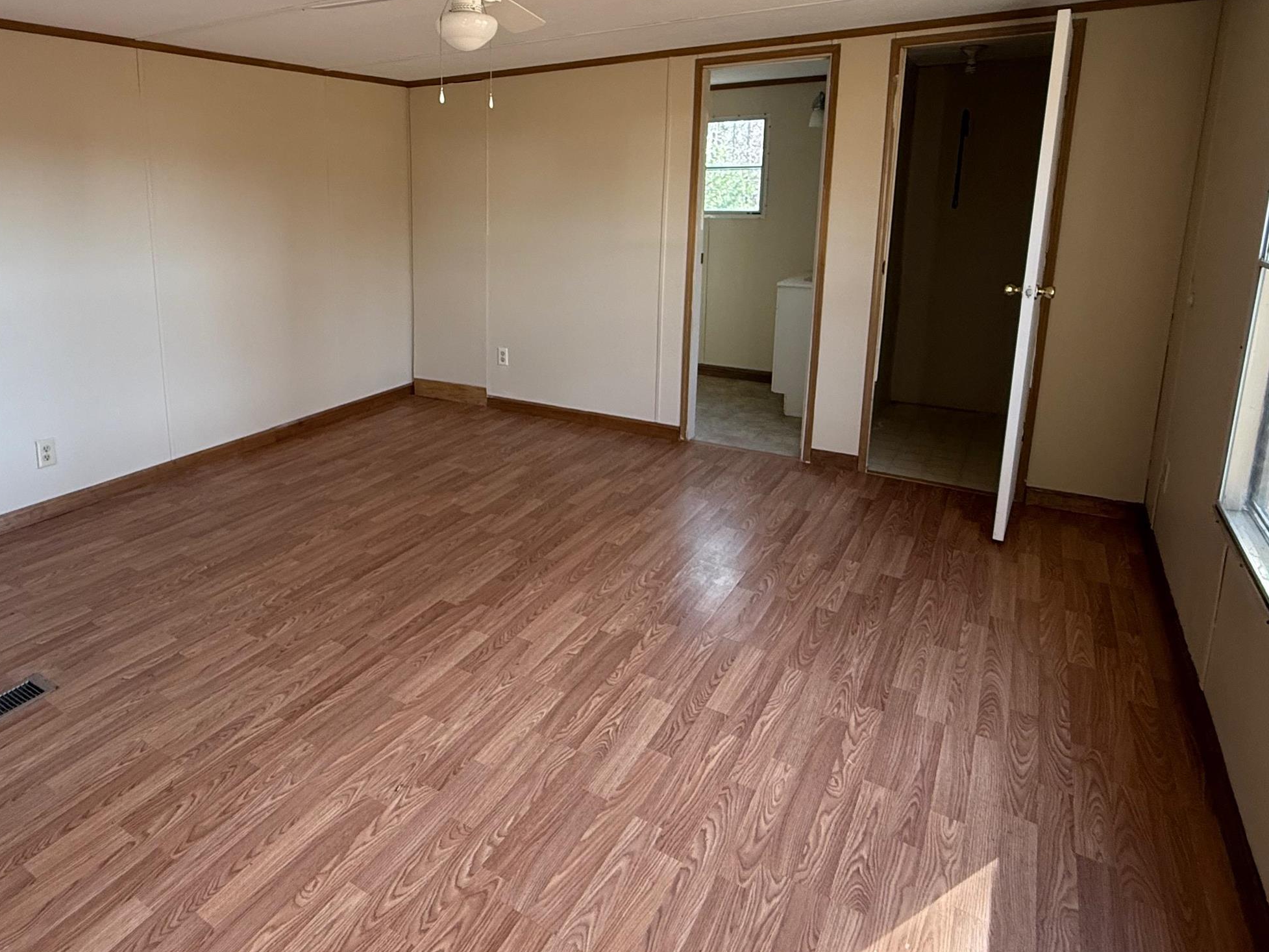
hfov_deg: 75.0
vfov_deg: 60.0
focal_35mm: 22
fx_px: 806
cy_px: 336
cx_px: 469
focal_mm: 2.22
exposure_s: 1/99
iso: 200
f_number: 2.2
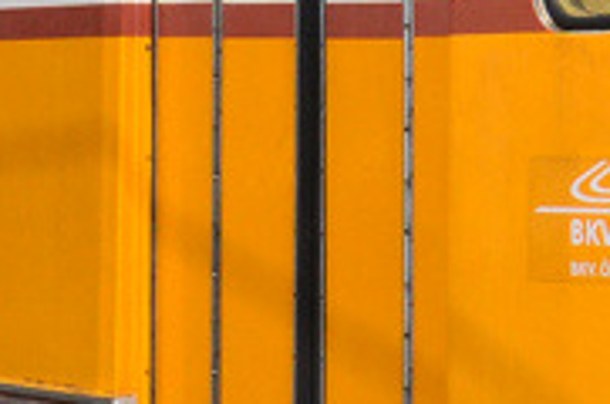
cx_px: 152
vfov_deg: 4.3
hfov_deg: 6.5
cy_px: -197
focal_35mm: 319
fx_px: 5396
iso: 360
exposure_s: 1/500
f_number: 11
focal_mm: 32
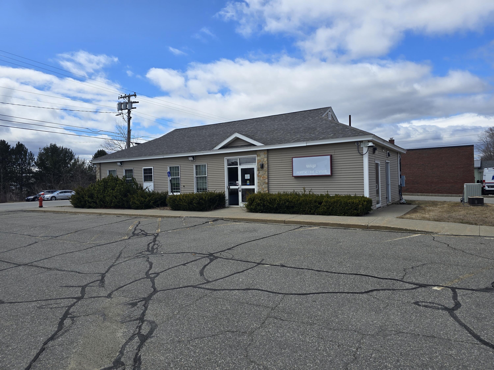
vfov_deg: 58.9
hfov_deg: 73.9
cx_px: 247
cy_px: 185
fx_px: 328
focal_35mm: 23
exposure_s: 1/1182
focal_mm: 6.3
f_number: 1.7
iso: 12
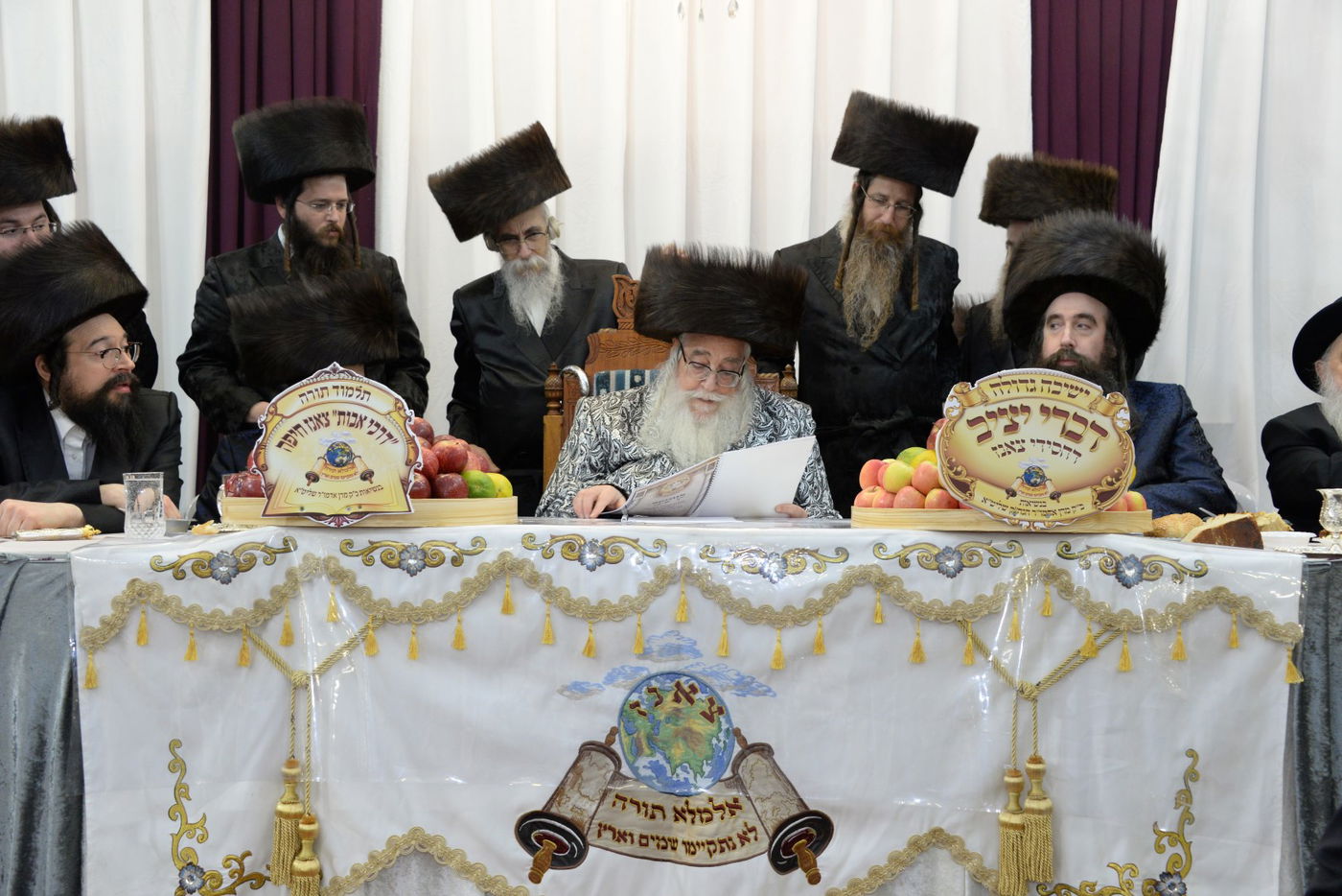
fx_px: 1790
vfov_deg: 28.1
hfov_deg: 41.1
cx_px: 671
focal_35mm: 48
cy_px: 448
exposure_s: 1/60
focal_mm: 48
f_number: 6.3
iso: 2000
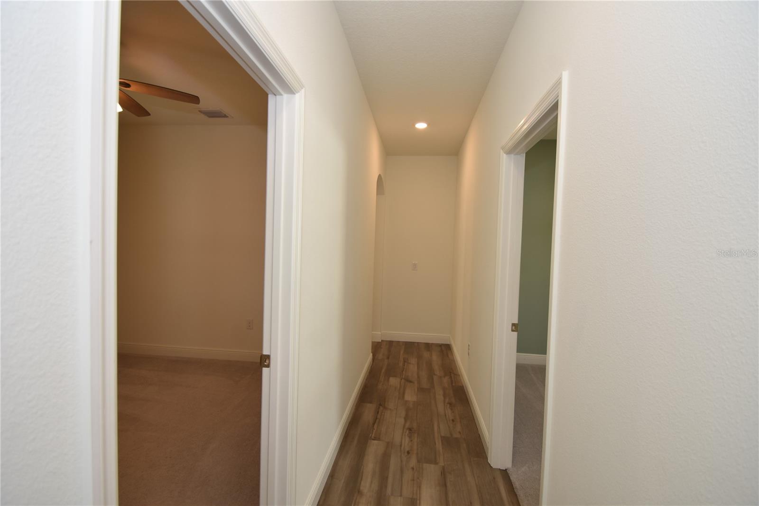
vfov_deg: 77.3
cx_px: 380
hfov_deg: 100.4
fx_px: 316
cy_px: 253
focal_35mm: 15
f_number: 4
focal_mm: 10
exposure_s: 1/60
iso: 200
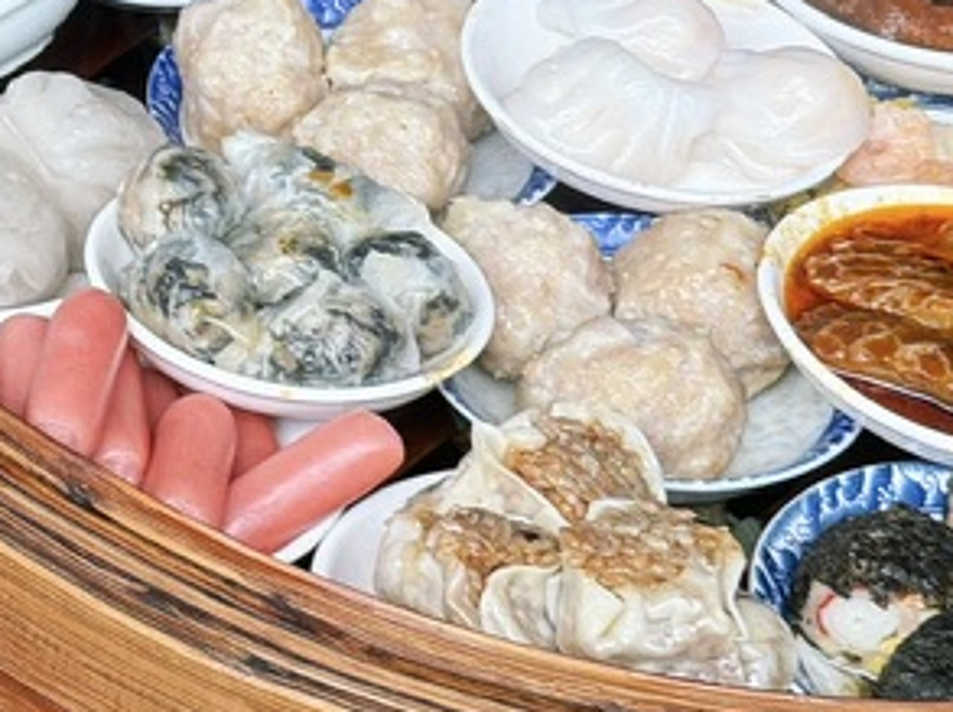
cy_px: 55
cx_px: -423
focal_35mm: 168
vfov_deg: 8.8
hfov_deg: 11.4
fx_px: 4619
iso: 125
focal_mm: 6.76
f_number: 1.78
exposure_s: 1/85
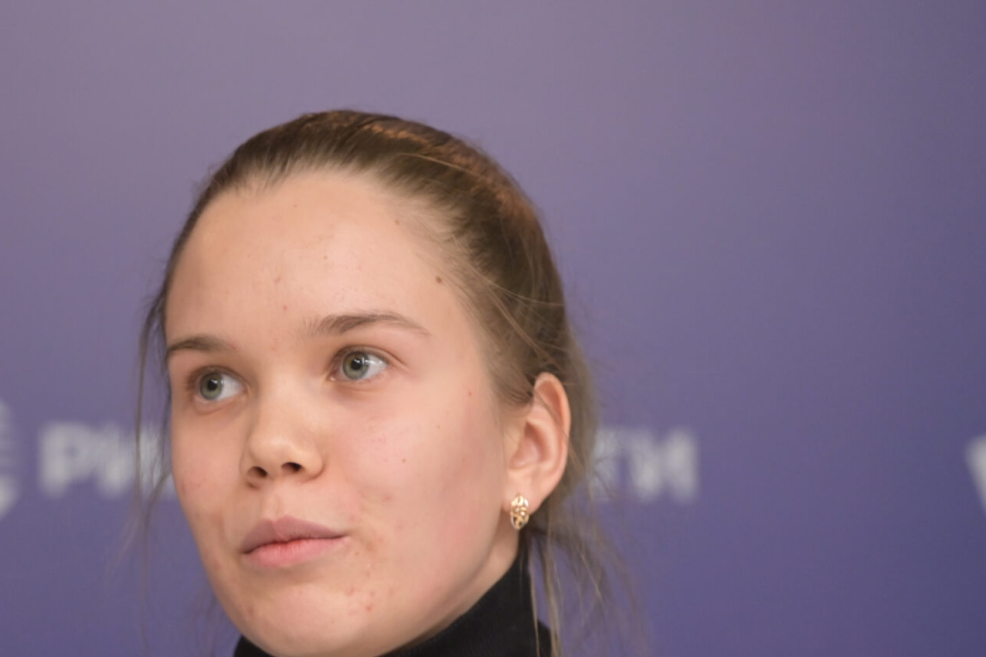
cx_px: 29
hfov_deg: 5.7
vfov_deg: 3.8
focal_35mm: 361
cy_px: 554
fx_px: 9884
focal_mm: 180
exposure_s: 1/320
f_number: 3.5
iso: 2000
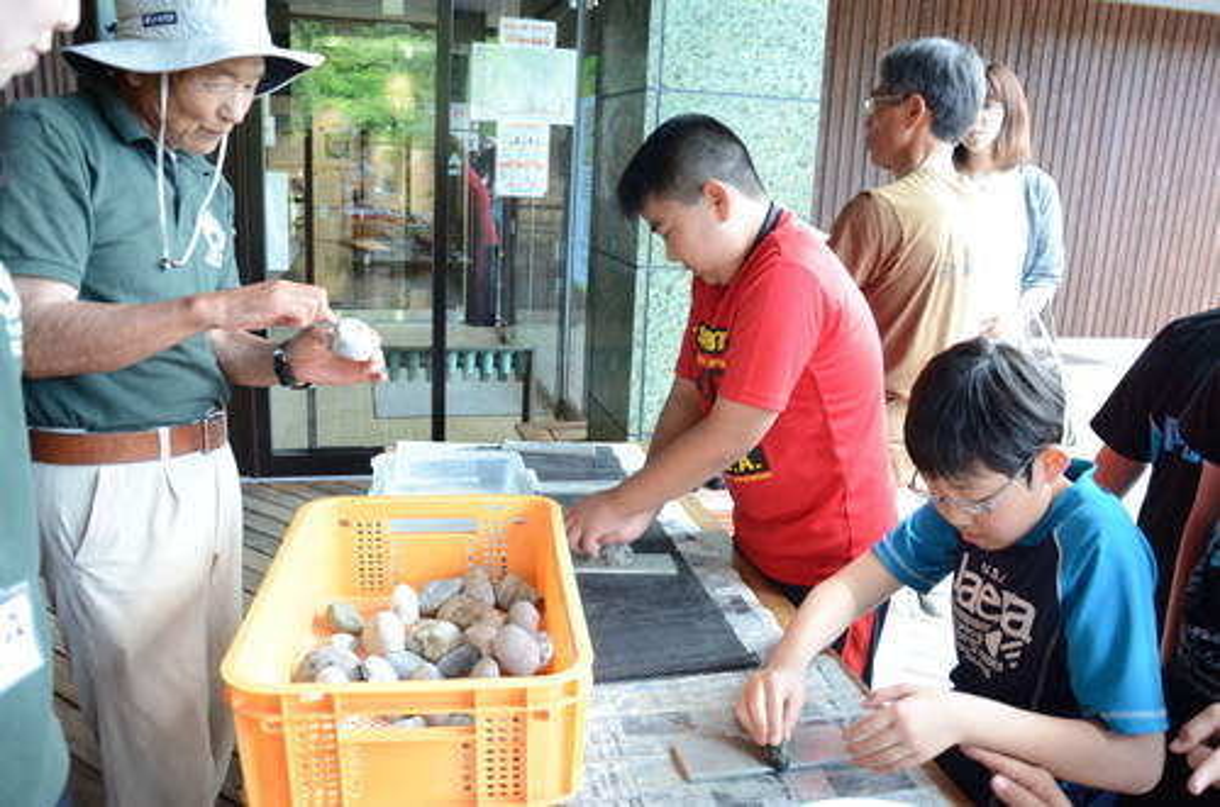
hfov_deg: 67.5
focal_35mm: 27
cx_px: 610
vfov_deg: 47.7
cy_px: 404
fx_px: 913
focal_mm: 18
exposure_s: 1/60
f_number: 3.8
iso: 500
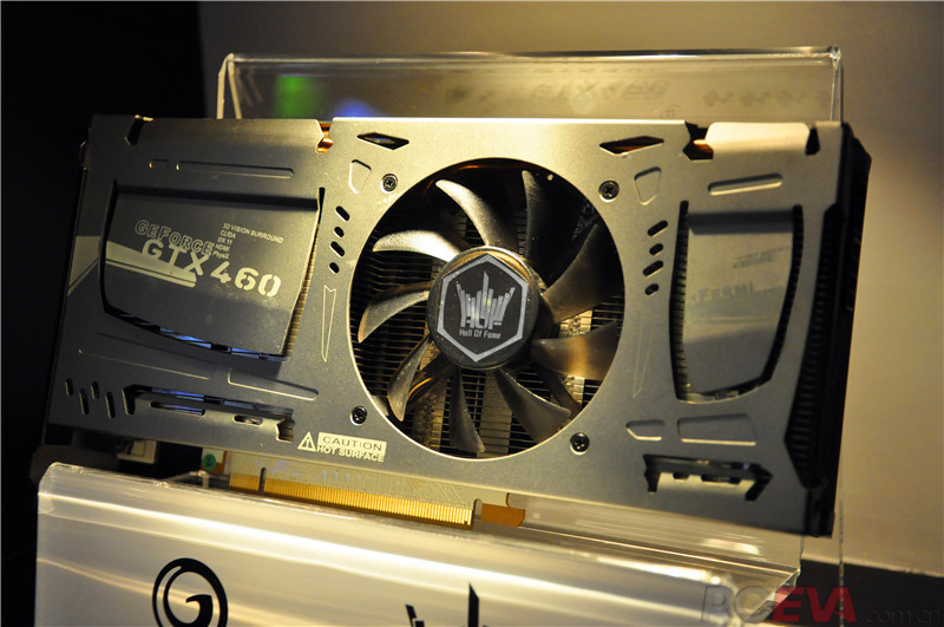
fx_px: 1375
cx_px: 472
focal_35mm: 52
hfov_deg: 37.9
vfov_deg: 25.7
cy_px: 314
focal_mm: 35
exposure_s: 1/100
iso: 1600
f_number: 5
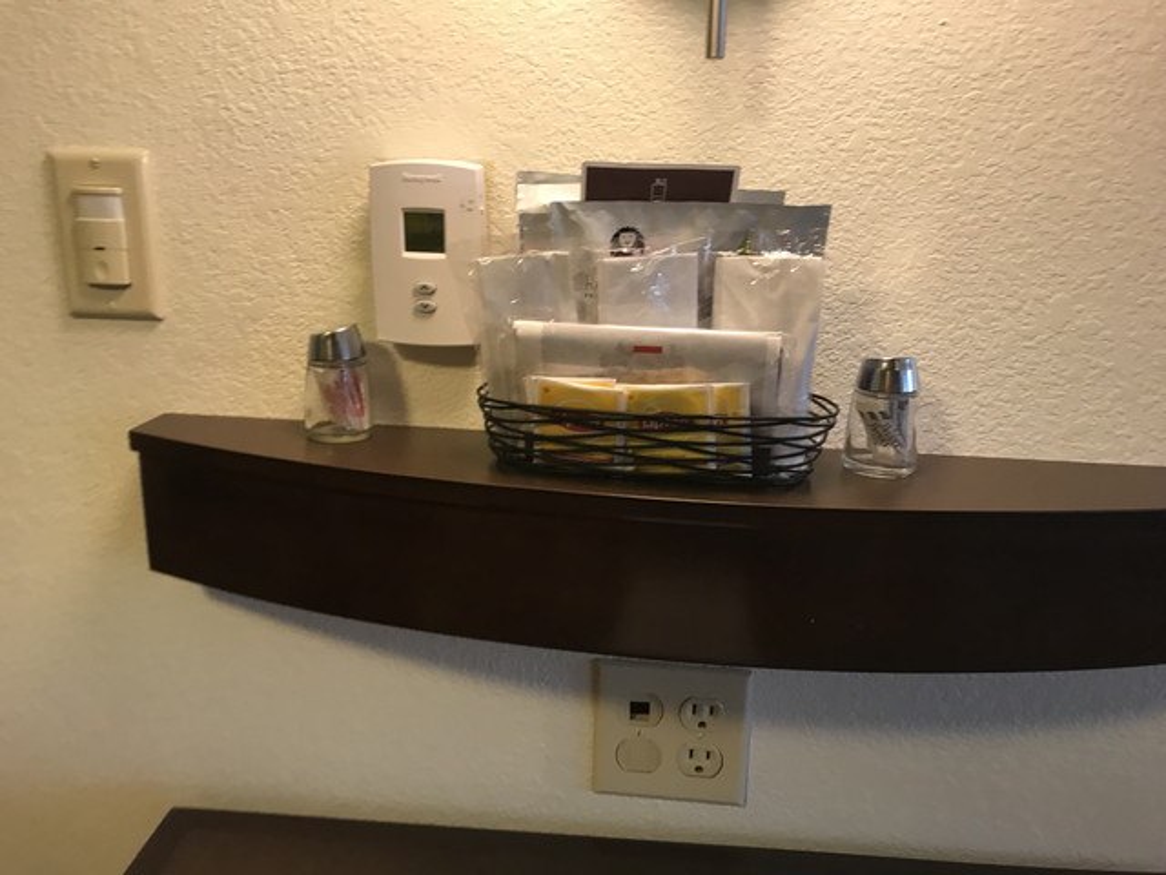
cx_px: 583
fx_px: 943
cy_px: 438
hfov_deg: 63.4
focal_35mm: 28
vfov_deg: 49.7
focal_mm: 3.99
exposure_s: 1/15
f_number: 1.8
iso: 40
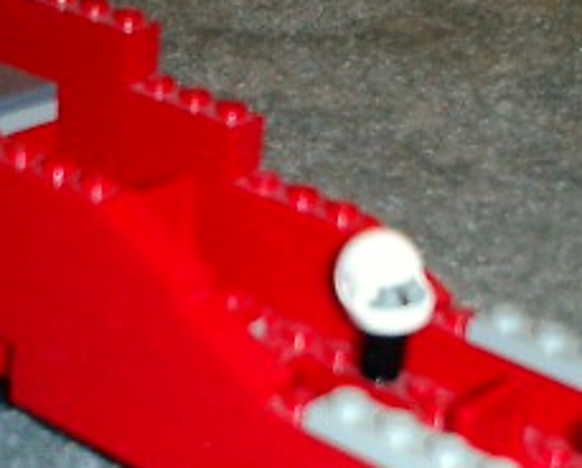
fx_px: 1691
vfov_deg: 15.7
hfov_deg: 19.5
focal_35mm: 98
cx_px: 244
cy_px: 315
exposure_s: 1/30
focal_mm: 7.5
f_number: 3.2
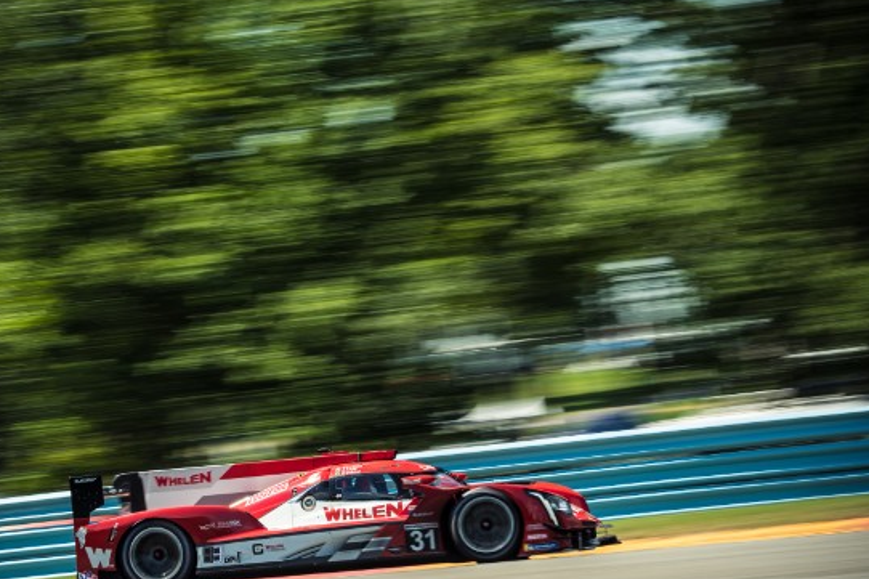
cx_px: 418
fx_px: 4006
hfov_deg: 12.4
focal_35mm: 166
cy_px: 316
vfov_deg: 8.3
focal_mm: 100
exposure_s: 1/50
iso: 50
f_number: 10
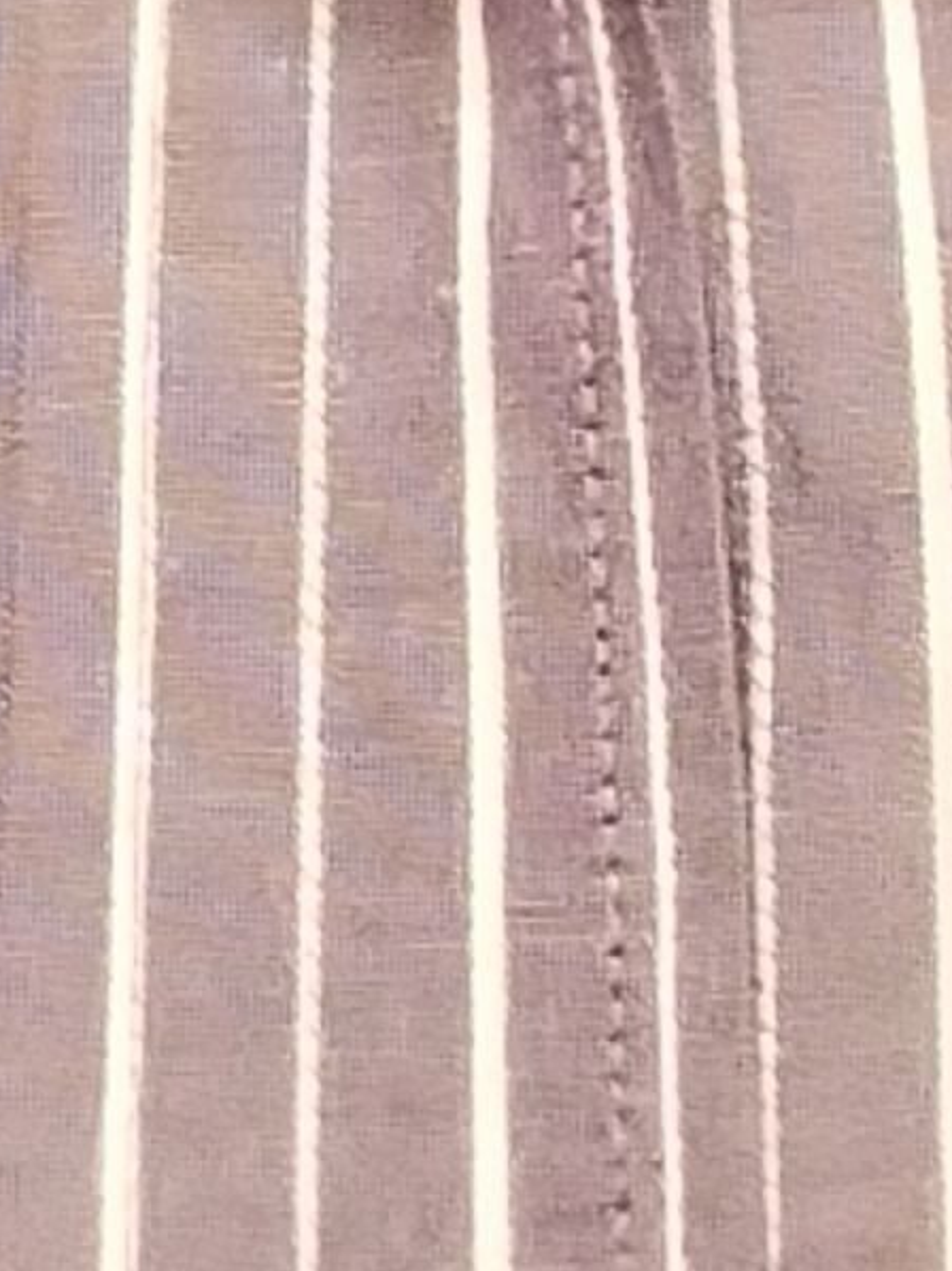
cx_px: 525
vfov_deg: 7.9
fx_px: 6789
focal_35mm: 185
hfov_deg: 8.0
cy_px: -3447
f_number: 2.4
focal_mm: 3.26
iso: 160
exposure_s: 1/33
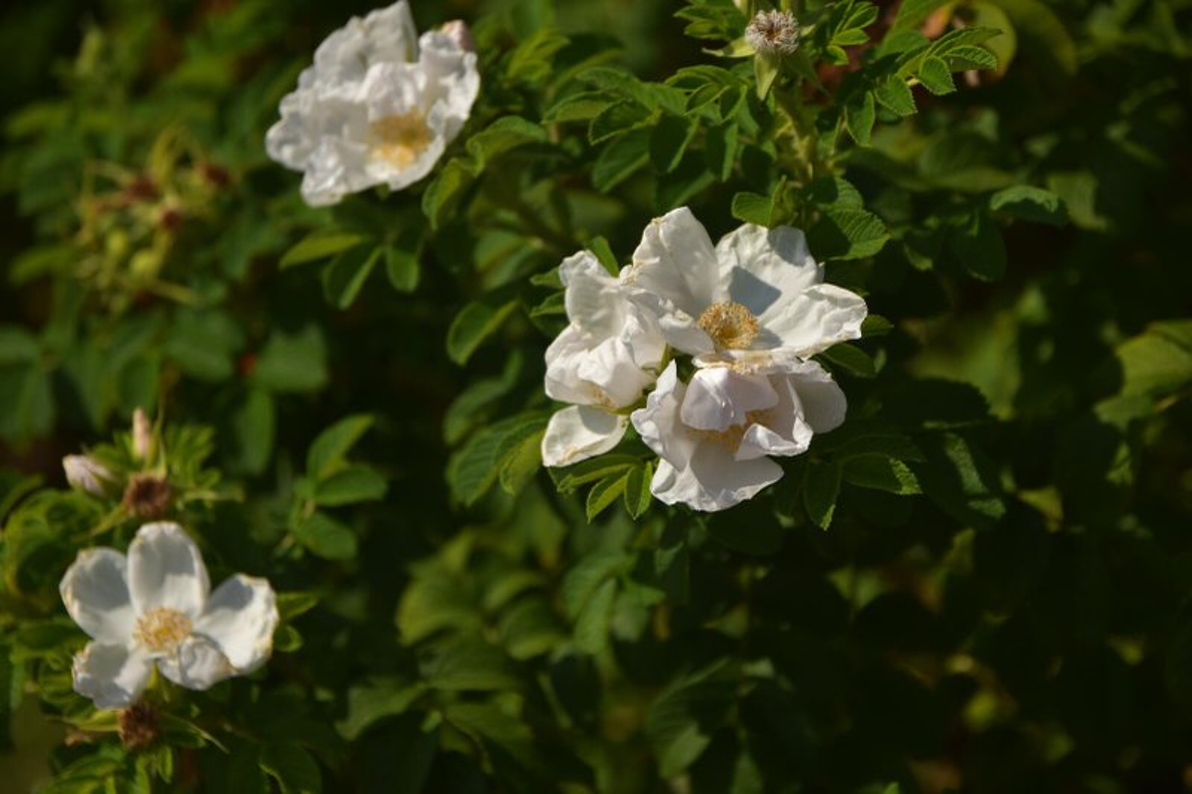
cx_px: 596
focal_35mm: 105
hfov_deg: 19.5
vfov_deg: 13.0
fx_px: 3476
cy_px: 397
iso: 100
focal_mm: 70
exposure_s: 1/800
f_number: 4
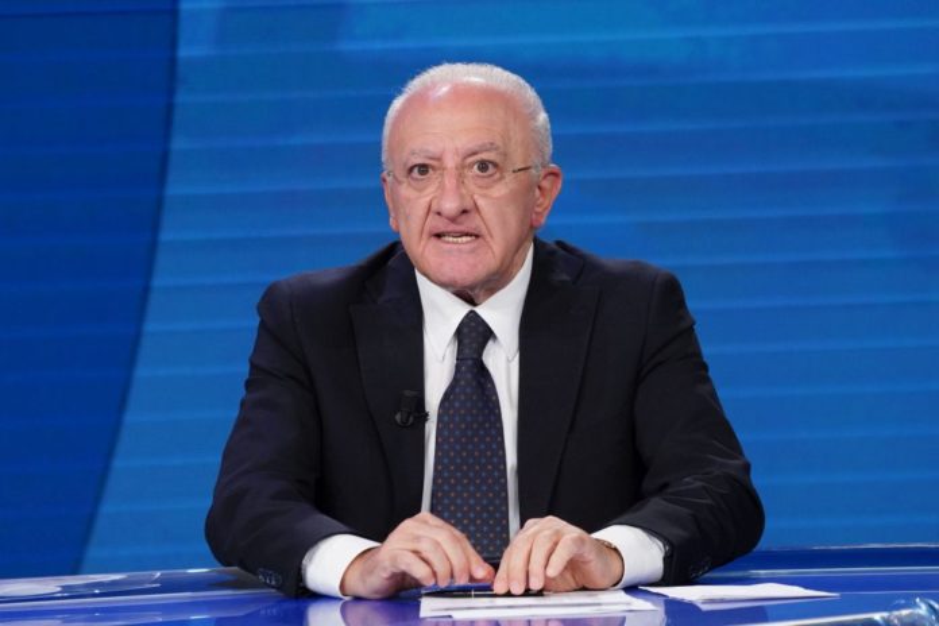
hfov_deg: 6.2
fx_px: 8633
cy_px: 313
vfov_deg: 4.2
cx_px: 470
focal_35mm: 331
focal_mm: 221
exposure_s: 1/250
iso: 3200
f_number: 6.3
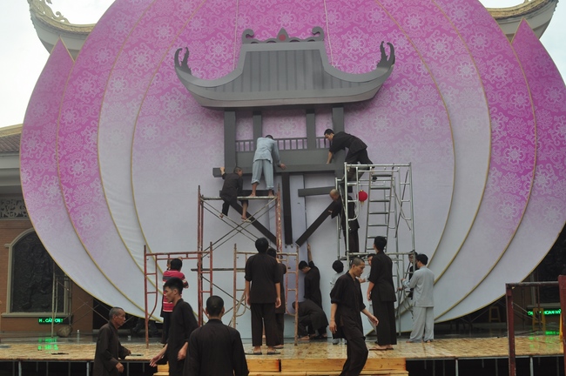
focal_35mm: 42
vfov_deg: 31.8
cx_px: 283
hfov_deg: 46.4
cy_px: 188
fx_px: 660
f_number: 5.6
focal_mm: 28
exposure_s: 1/100
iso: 320
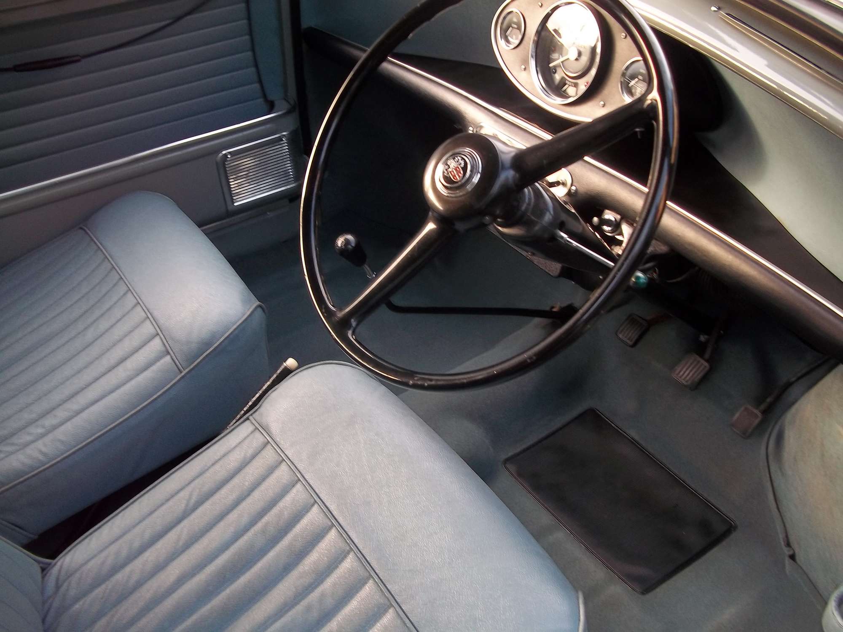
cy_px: 316
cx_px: 422
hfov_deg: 56.8
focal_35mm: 32
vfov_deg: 44.2
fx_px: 779
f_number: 2.9
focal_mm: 5.7
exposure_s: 1/50
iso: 80
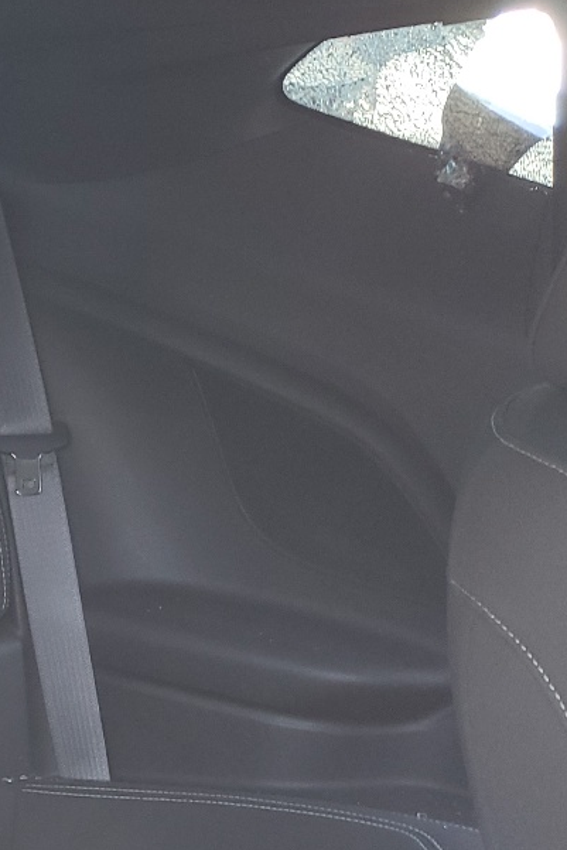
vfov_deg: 27.1
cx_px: -447
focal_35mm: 72
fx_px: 1700
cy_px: 765
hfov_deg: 16.1
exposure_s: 1/60.2
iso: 61
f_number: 1.5
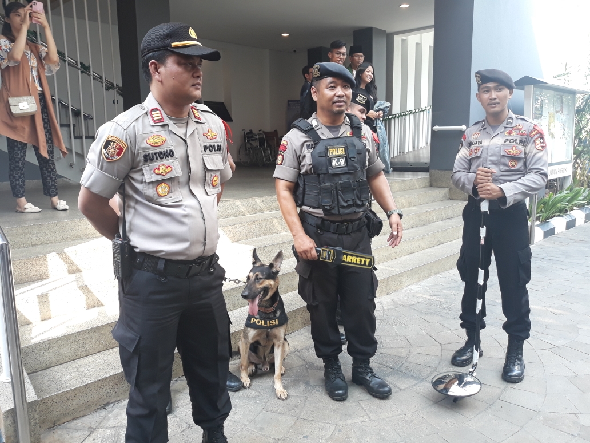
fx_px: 460
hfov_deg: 65.3
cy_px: 222
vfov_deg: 51.4
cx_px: 295
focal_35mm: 27
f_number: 1.7
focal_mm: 3.71
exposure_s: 1/100
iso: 40
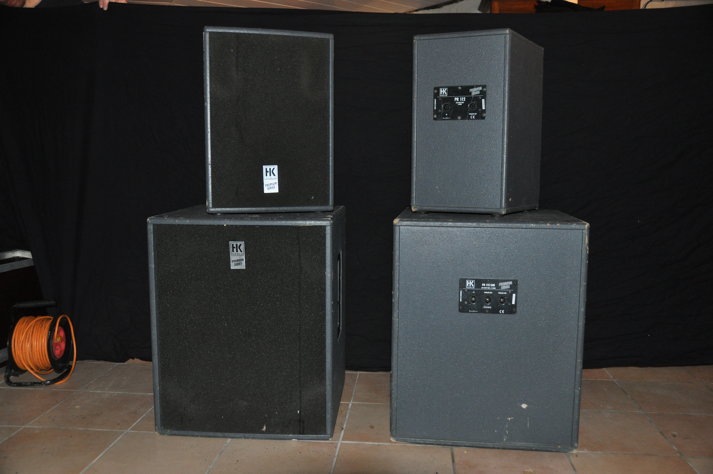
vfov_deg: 39.9
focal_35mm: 33
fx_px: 653
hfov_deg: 57.3
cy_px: 237
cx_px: 356
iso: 800
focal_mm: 22
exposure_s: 1/60
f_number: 3.8
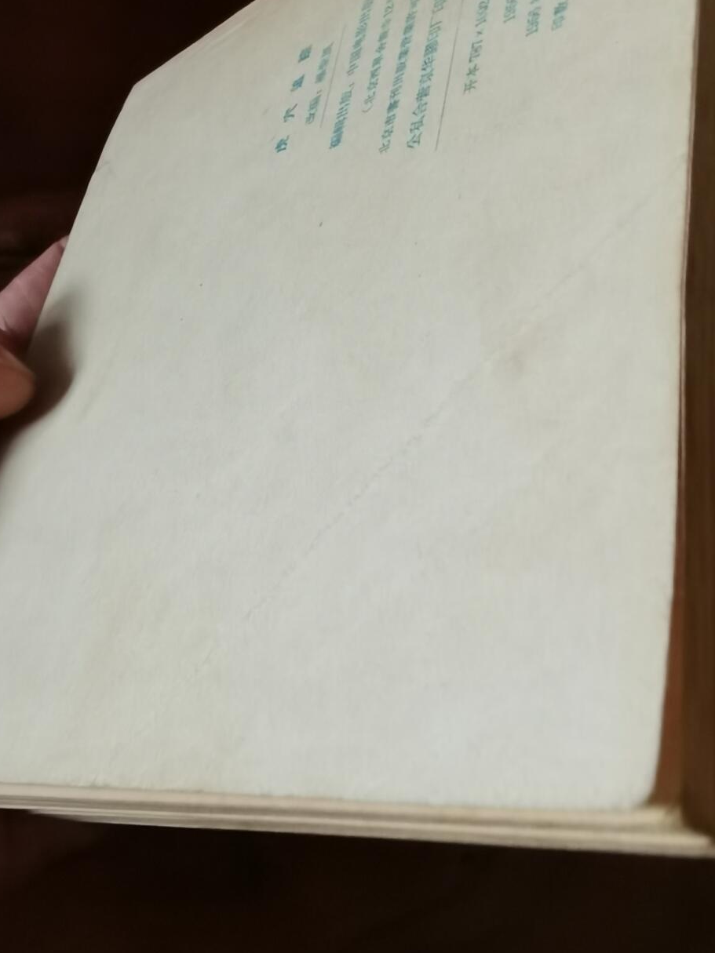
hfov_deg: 35.6
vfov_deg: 46.0
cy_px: 313
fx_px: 1102
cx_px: 470
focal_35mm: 40
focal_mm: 2.26
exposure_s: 1/25
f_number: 2.2
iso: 320
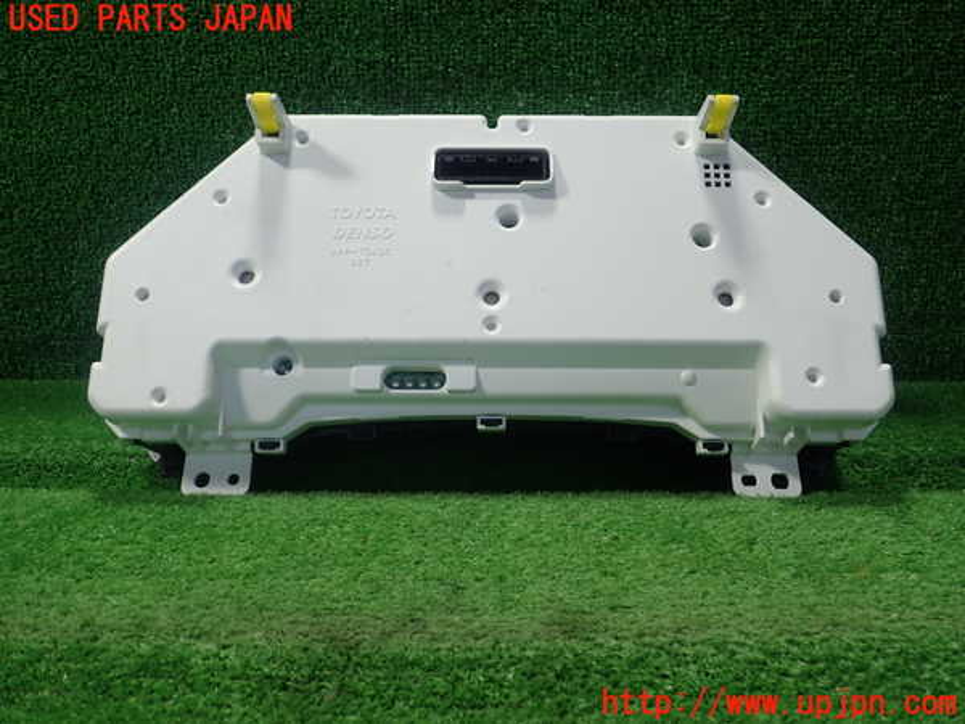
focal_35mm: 30
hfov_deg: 60.0
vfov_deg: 46.8
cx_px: 482
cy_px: 362
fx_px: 836
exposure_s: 1/125
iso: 200
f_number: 2.3
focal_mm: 5.5
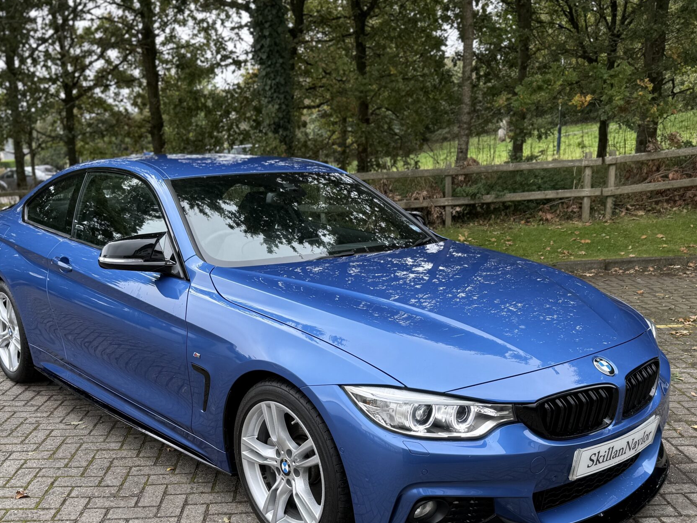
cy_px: 366
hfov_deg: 50.1
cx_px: 349
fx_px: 745
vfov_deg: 38.0
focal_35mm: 37
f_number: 1.78
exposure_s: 1/602
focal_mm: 6.76
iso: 80
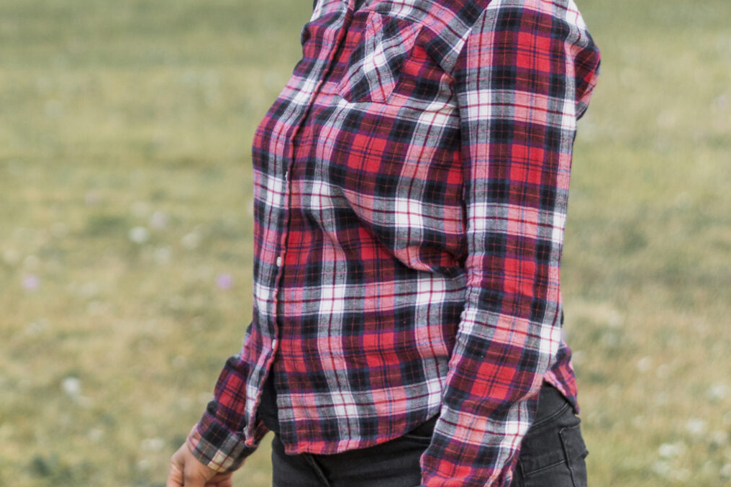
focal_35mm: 189
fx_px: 3837
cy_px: -41
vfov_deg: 7.2
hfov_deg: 10.8
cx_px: -17
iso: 100
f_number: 2.2
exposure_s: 1/1600
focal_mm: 50
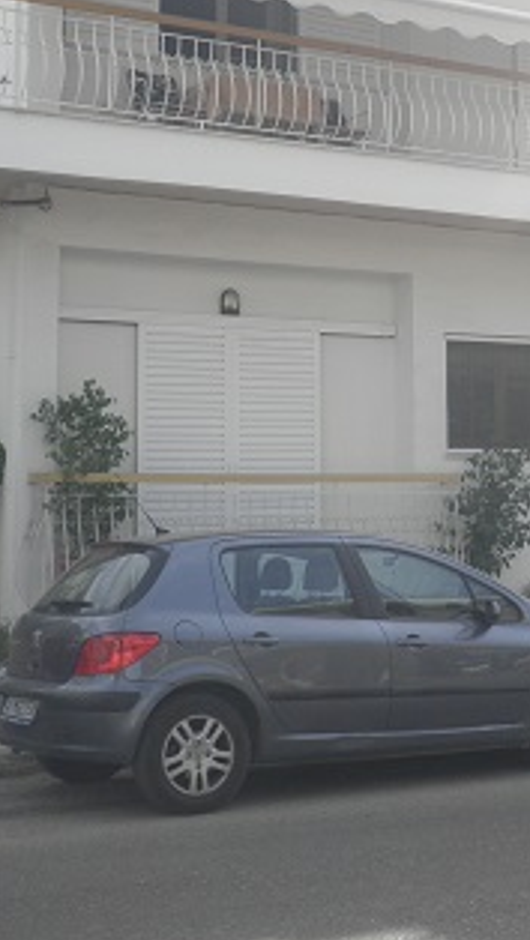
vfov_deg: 34.1
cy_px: 338
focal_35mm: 61
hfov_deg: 19.5
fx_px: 1522
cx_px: 455
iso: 64
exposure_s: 1/250
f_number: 3.7
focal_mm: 5.9
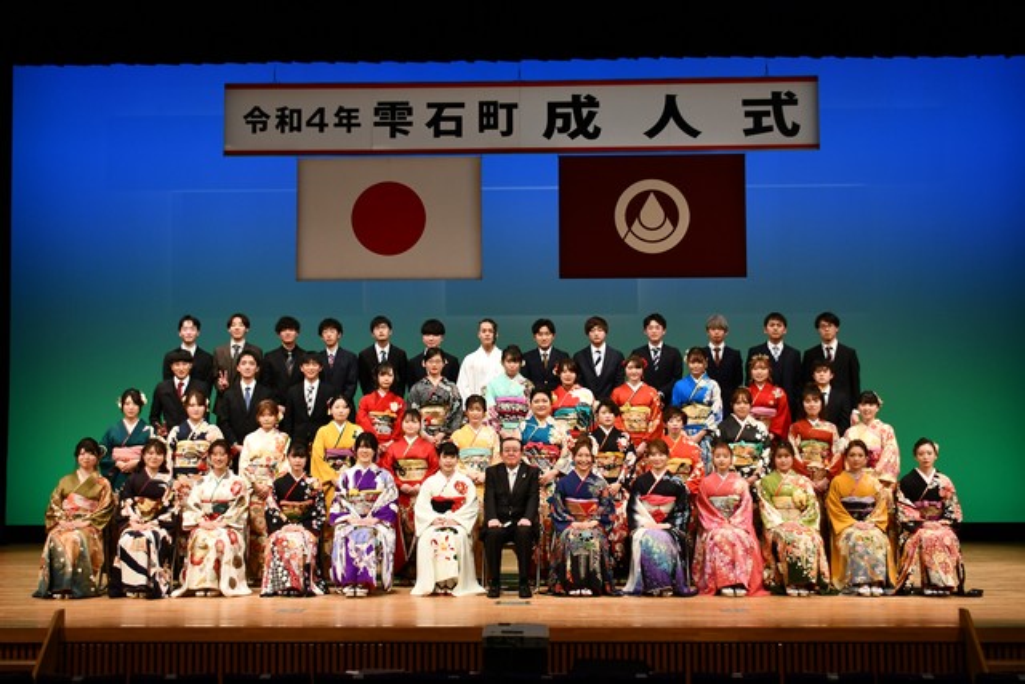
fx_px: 1281
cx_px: 512
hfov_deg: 43.6
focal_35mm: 45
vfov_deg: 29.9
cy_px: 342
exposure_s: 1/125
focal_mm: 30
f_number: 4.2
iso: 800
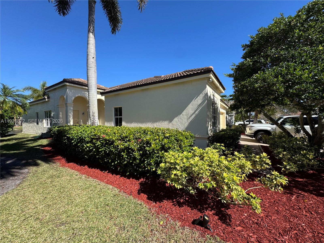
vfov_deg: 85.7
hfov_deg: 102.1
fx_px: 131
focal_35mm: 14
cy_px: 122
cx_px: 162
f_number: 2.2
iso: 50
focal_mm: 2.22
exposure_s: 1/1256
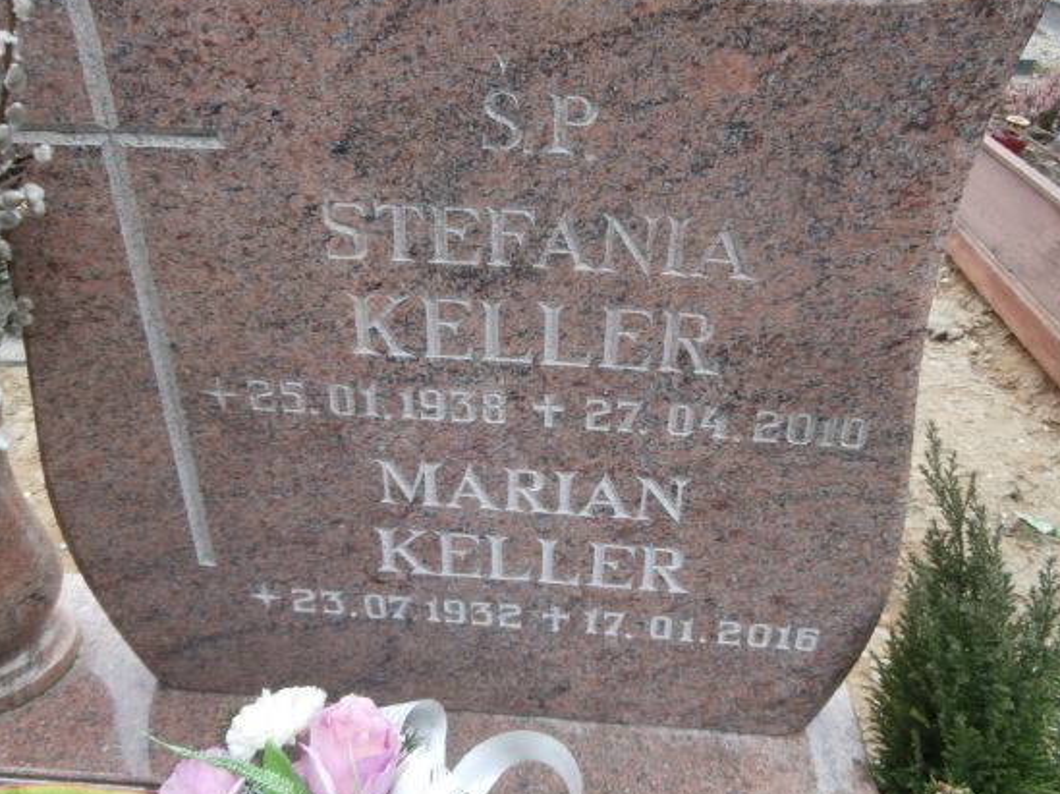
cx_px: 539
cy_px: 357
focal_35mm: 28
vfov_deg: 49.6
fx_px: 857
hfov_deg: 63.5
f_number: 3
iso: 100
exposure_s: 1/40
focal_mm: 4.2
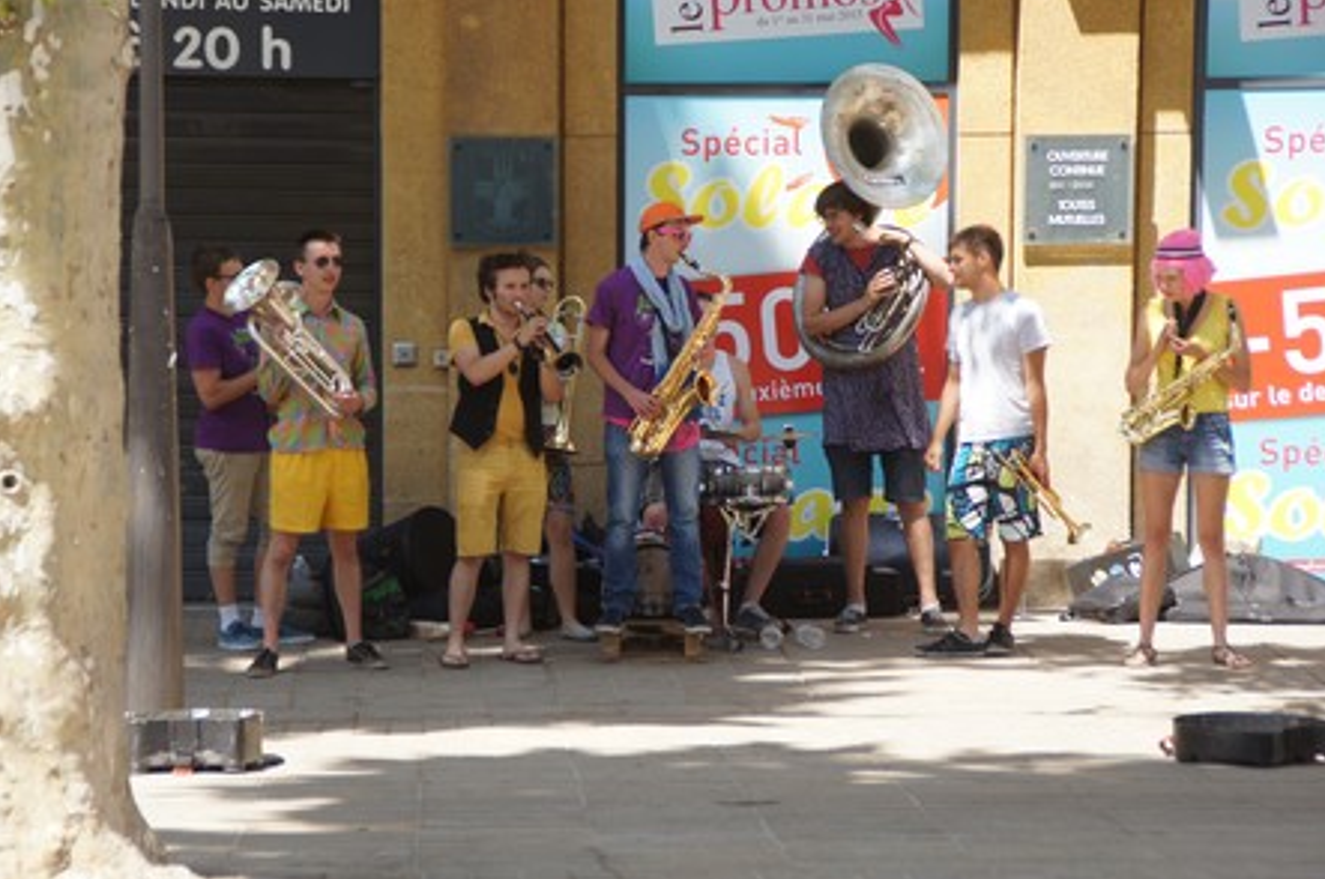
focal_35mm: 164
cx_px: 655
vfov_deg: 8.4
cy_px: 426
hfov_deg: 12.6
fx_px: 6010
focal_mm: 105
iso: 125
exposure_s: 1/160
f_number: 5.6
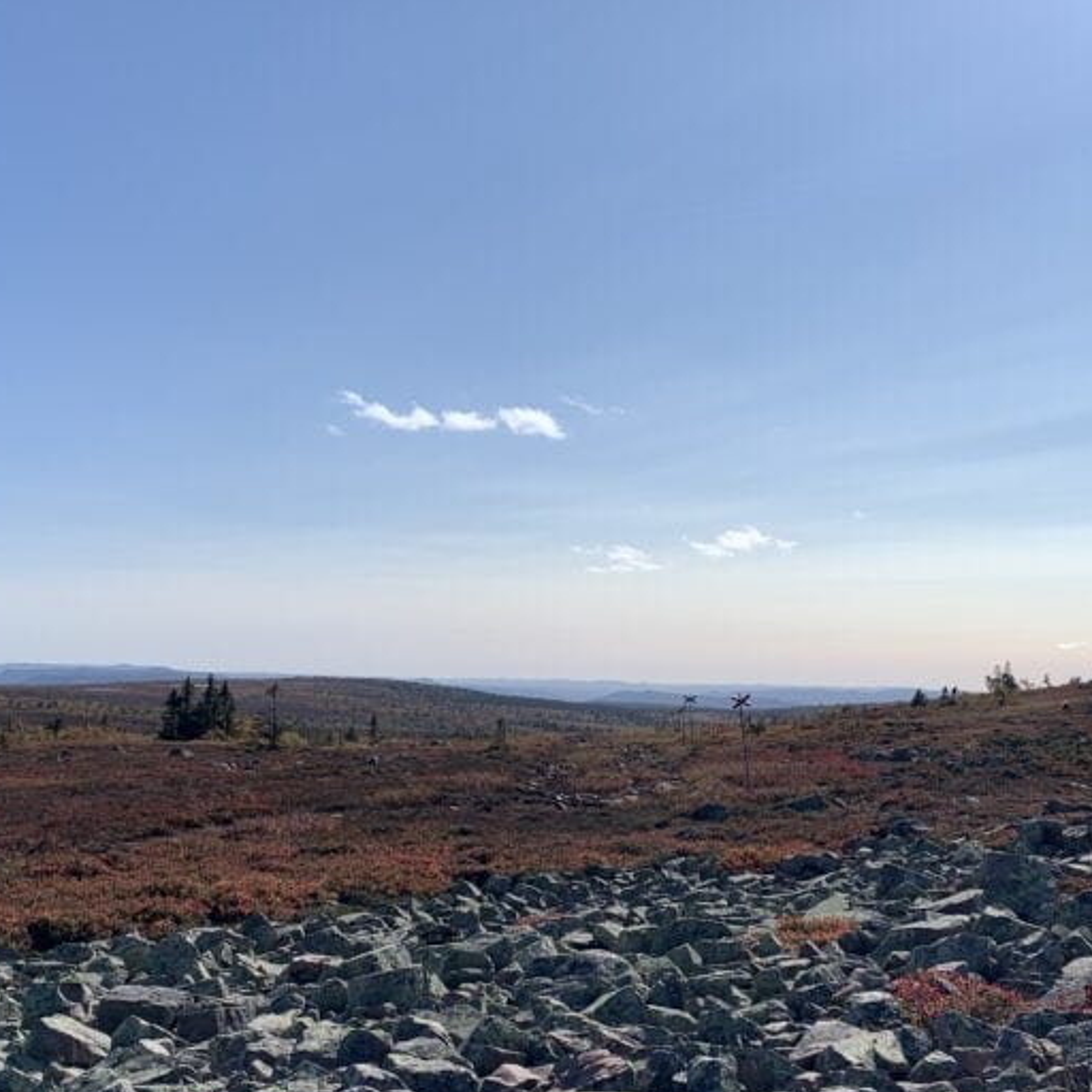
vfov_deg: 36.6
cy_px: 676
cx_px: 621
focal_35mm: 46
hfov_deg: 36.7
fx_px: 1642
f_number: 1.8
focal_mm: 4.25
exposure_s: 1/6061
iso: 25
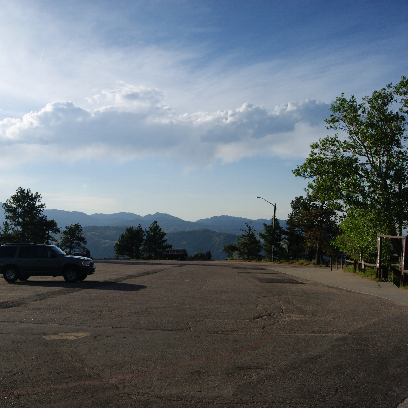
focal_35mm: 35
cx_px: 126
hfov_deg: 46.2
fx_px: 467
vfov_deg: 47.2
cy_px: 205
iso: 100
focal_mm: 18
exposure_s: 1/320
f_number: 10
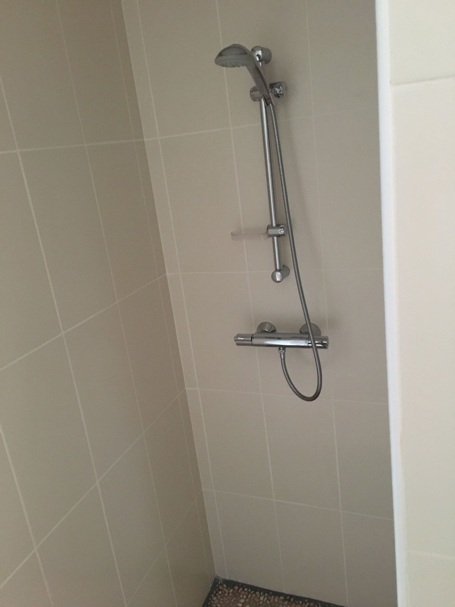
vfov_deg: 61.7
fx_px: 508
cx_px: 228
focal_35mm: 29
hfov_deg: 48.2
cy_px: 304
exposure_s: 1/17
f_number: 2.2
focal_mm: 4.15
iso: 250
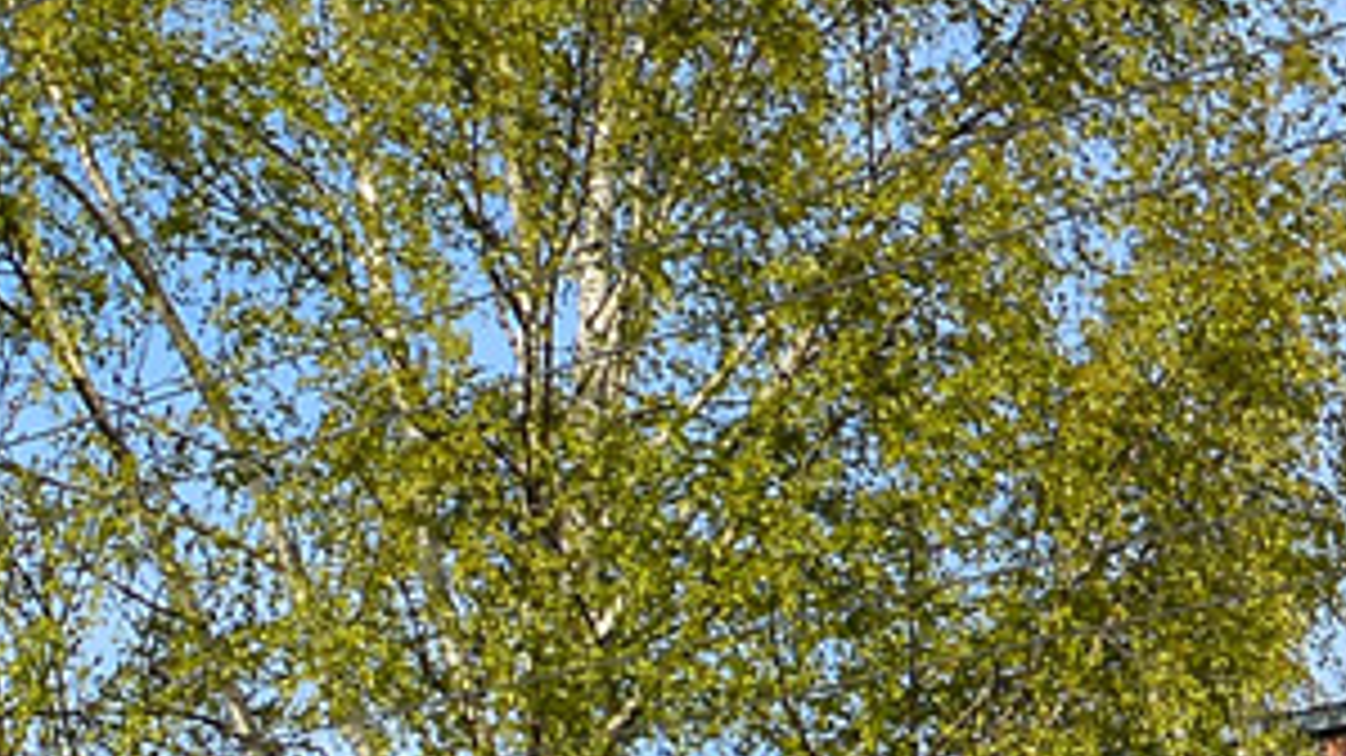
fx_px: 5910
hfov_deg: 12.6
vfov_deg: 7.1
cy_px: 1382
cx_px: -437
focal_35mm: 166
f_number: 5.6
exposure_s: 1/500
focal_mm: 21
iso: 100
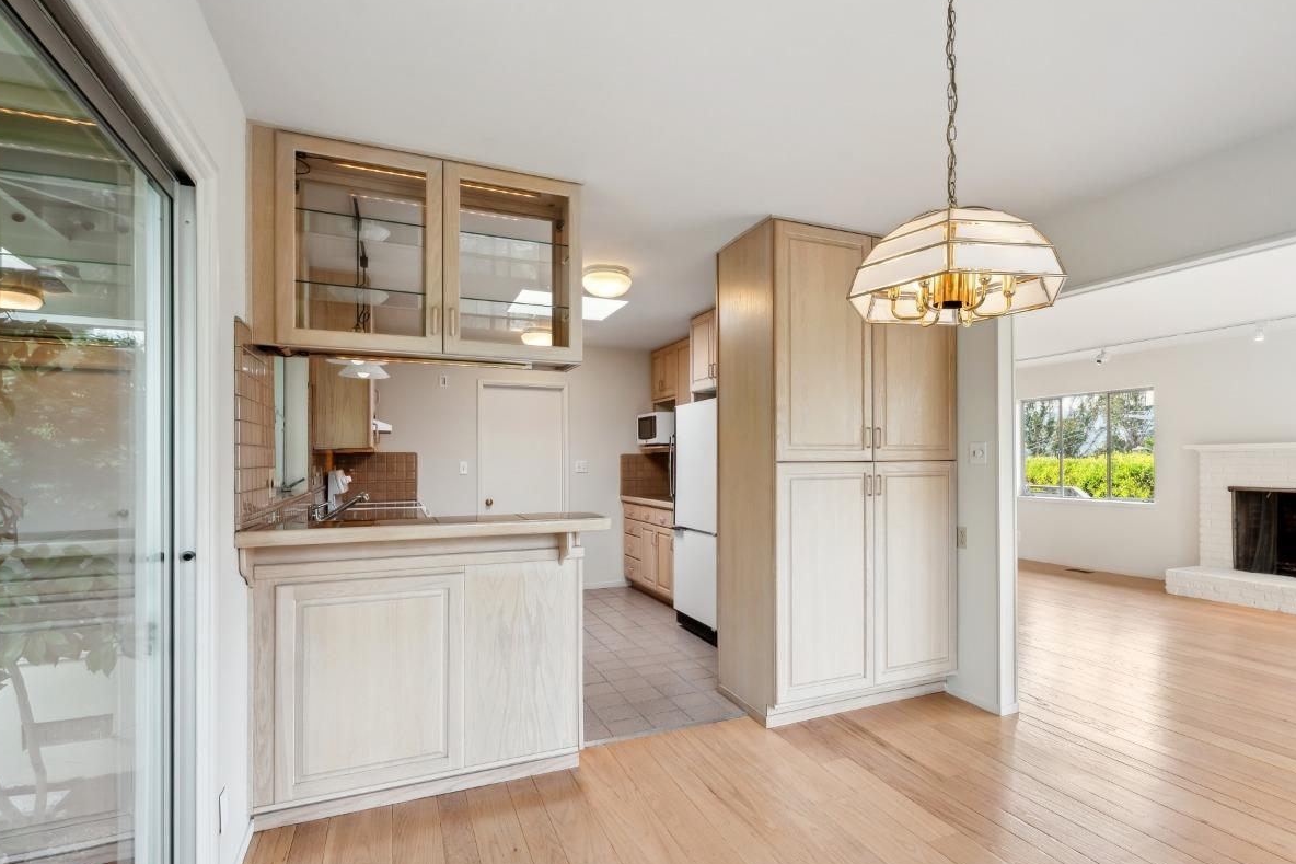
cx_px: 737
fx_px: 684
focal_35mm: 19
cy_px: 463
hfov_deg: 86.4
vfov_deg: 64.5
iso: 100
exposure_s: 1/15
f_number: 8
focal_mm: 15
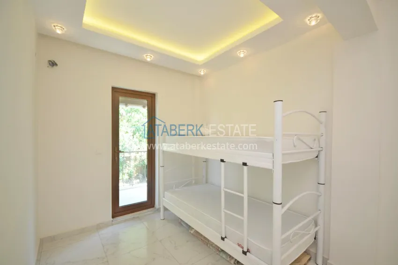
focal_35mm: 15
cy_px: 132
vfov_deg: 77.3
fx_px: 166
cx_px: 199
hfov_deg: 100.4
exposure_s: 1/60
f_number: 4
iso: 320
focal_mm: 10
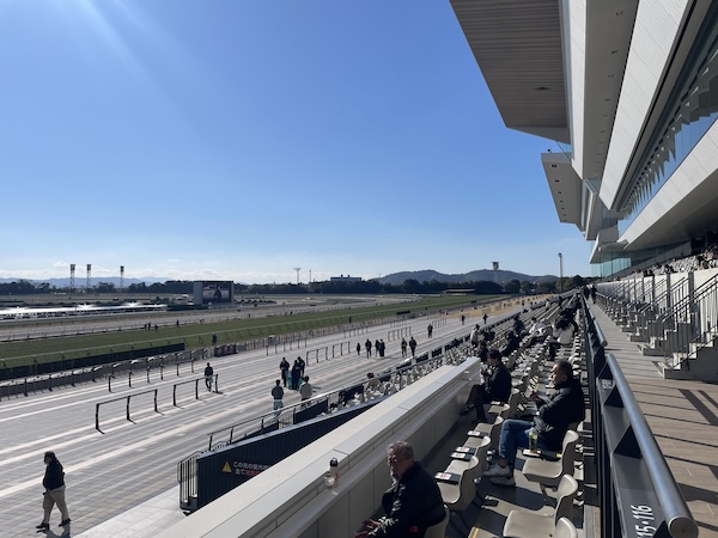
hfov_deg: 67.3
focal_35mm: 26
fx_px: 539
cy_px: 269
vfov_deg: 53.1
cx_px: 359
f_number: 1.6
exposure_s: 1/9091
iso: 32
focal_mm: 4.2
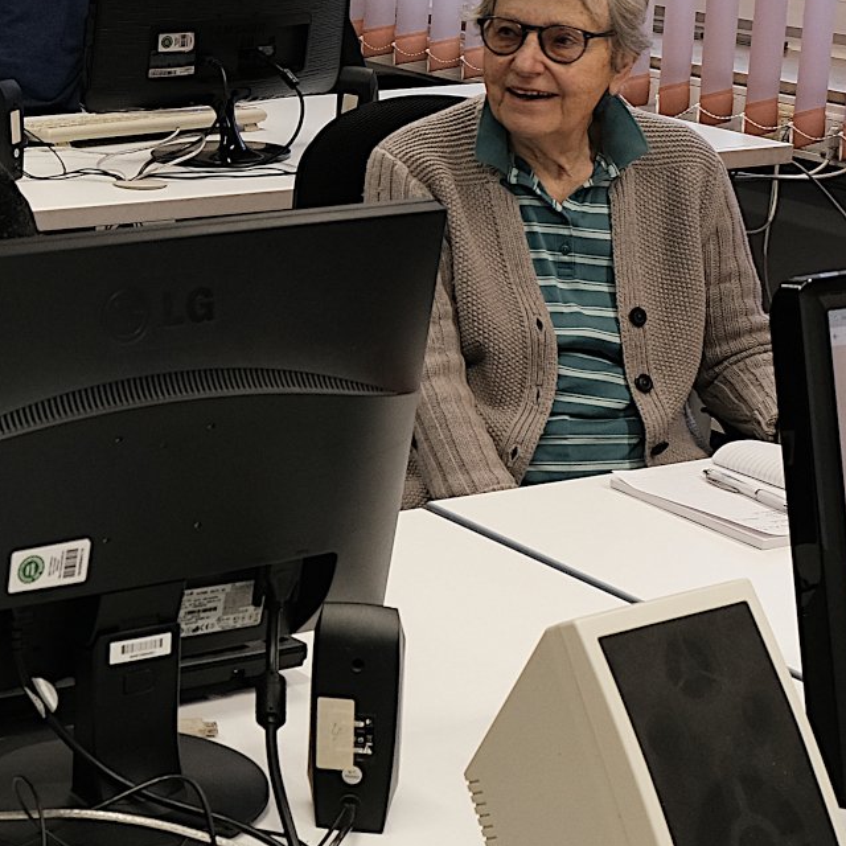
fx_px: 2129
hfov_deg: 21.6
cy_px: 295
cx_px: -27
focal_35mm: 77
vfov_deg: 22.4
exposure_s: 1/30
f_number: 6.4
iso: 500
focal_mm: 18
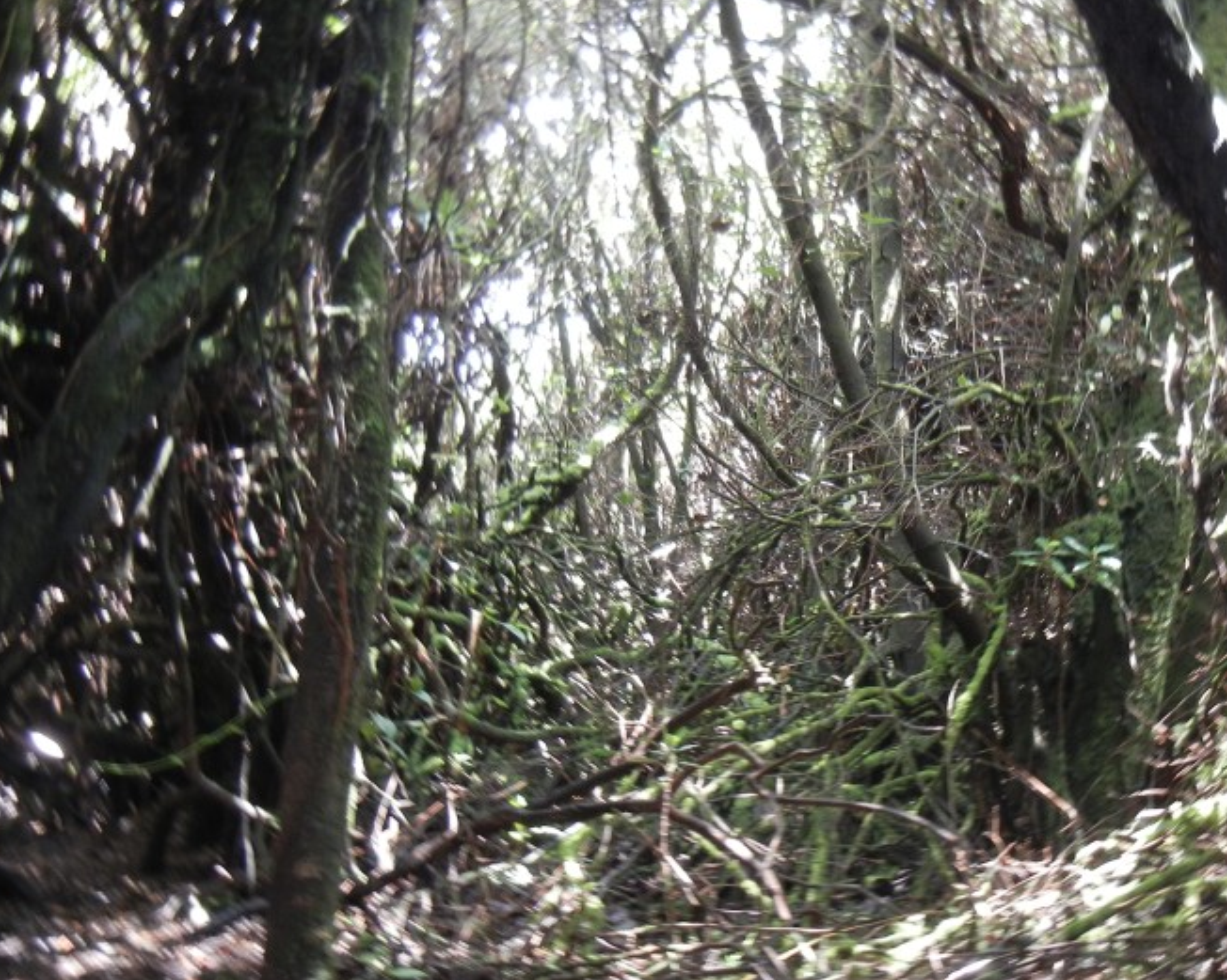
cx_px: 924
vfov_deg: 32.3
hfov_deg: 39.2
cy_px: 685
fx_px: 1670
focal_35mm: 46
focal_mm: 5.4
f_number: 3.5
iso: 294
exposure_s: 1/7.2
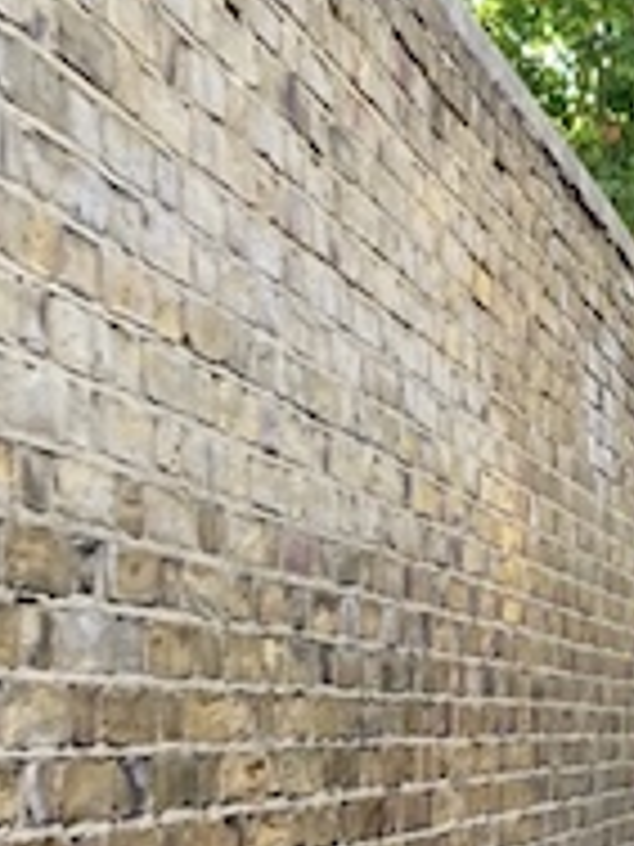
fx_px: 2906
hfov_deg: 12.0
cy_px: 652
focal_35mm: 119
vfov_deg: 16.5
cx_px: 890
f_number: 1.8
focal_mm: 3.99
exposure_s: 1/122
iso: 20
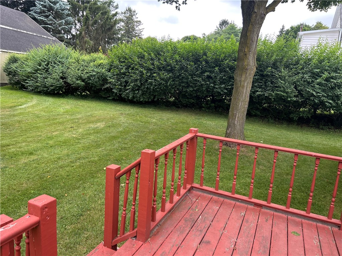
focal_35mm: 26
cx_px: 171
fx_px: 257
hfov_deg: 67.3
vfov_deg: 53.1
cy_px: 128
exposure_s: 1/422
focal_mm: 5.7
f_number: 1.5
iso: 50
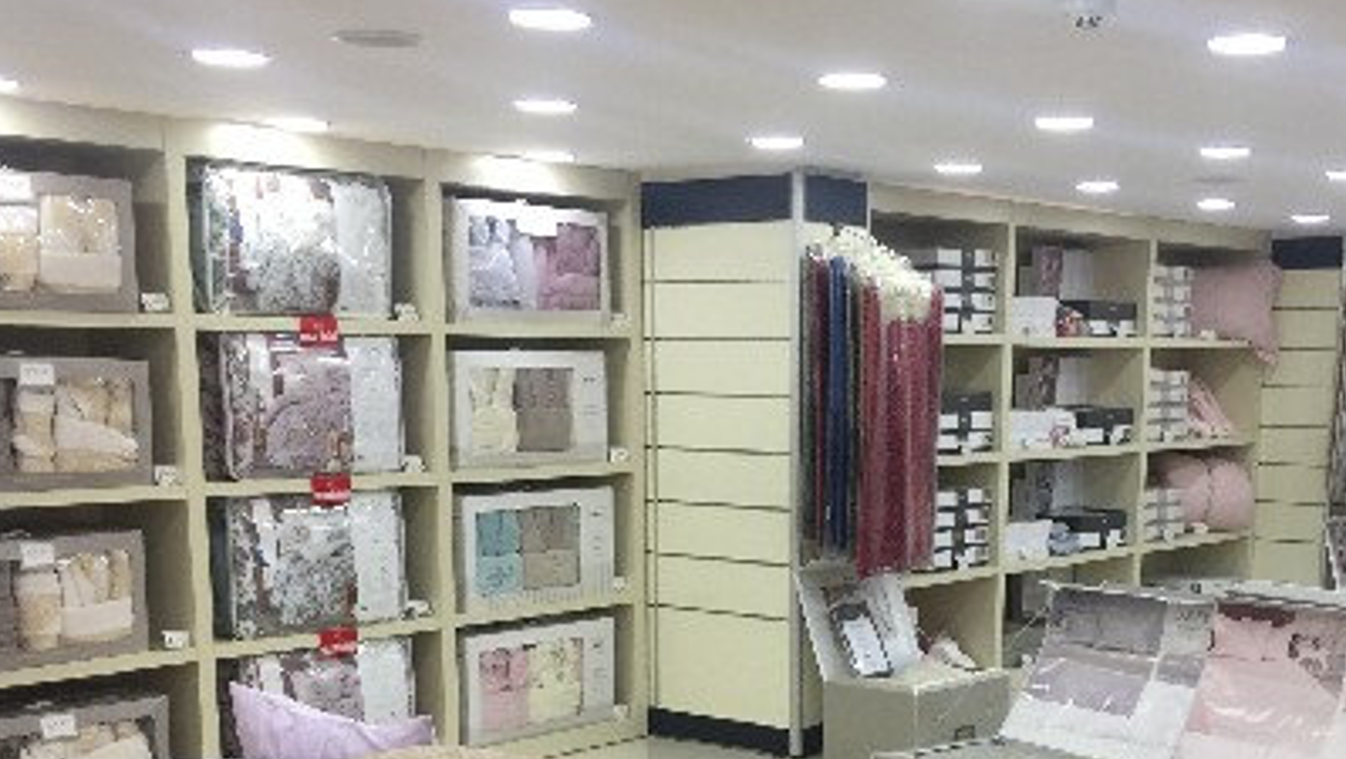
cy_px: 779
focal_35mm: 53
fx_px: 1893
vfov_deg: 21.8
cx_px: 847
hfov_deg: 38.9
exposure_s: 1/33
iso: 32
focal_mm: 4.15
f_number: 2.2
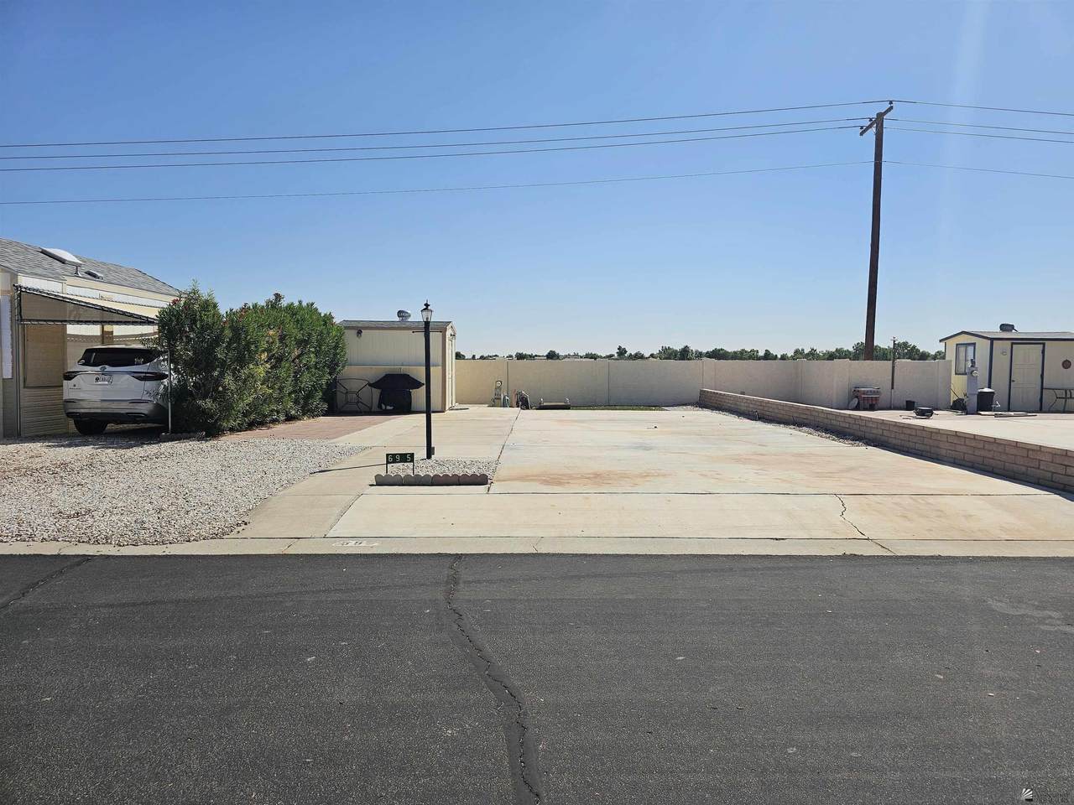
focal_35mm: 23
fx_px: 714
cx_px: 537
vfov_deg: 58.9
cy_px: 402
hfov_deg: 73.9
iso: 12
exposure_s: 1/1844
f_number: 1.7
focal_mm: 6.3
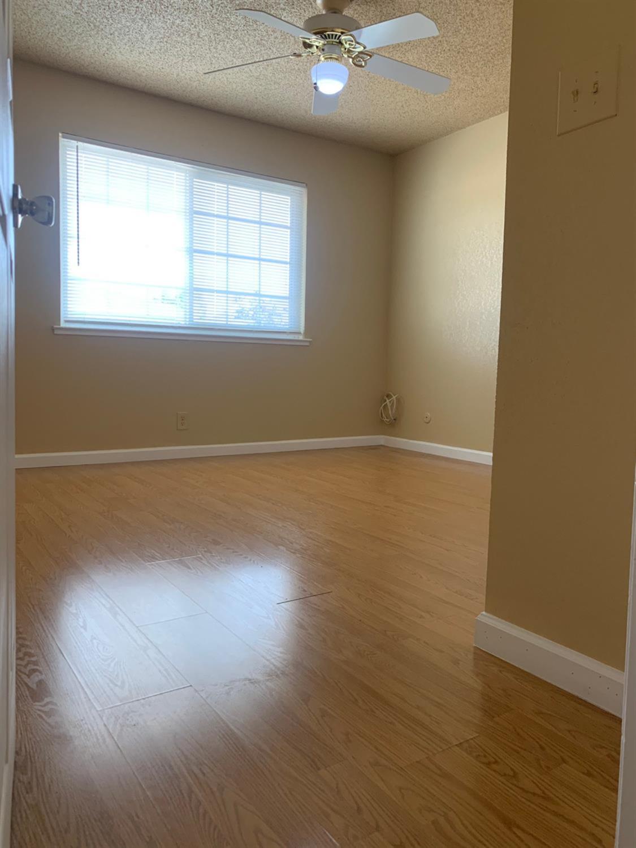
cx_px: 318
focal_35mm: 26
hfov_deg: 53.1
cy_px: 424
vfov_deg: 67.3
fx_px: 637
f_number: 1.8
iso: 100
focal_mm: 4.25
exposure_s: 1/71
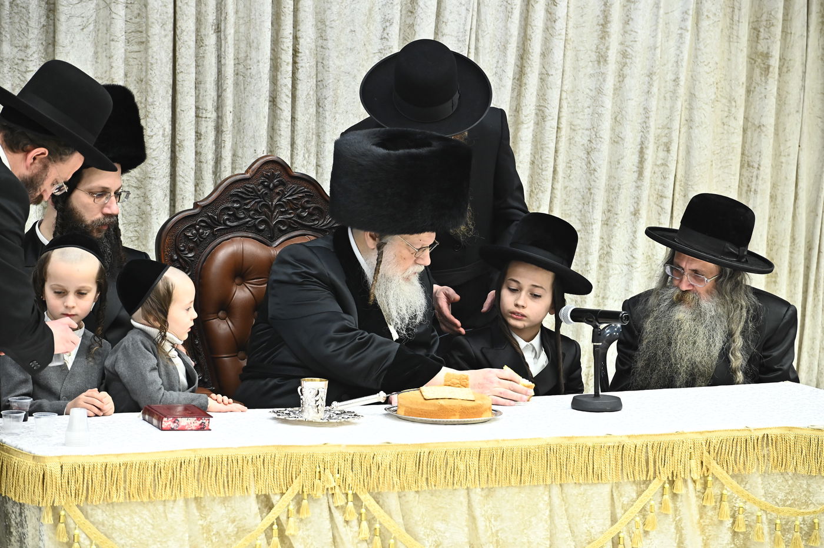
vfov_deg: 6.9
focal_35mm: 200
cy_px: 274
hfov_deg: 10.3
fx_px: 4575
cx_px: 412
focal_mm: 200
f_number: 8
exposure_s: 1/200
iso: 3200
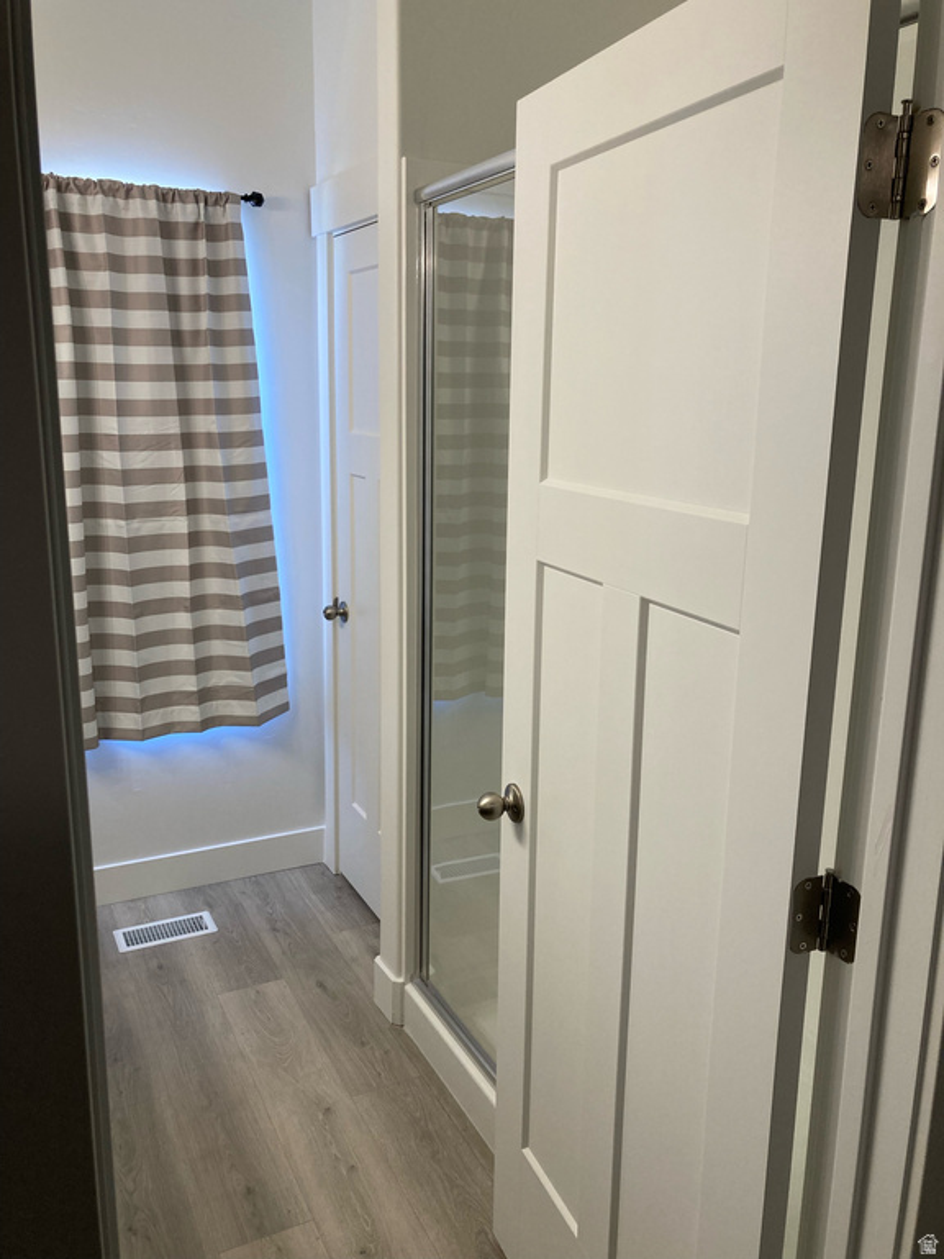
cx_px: 472
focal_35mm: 28
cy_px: 630
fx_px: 1018
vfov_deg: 63.4
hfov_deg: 49.7
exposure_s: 1/120
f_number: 1.8
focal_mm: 3.99
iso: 80
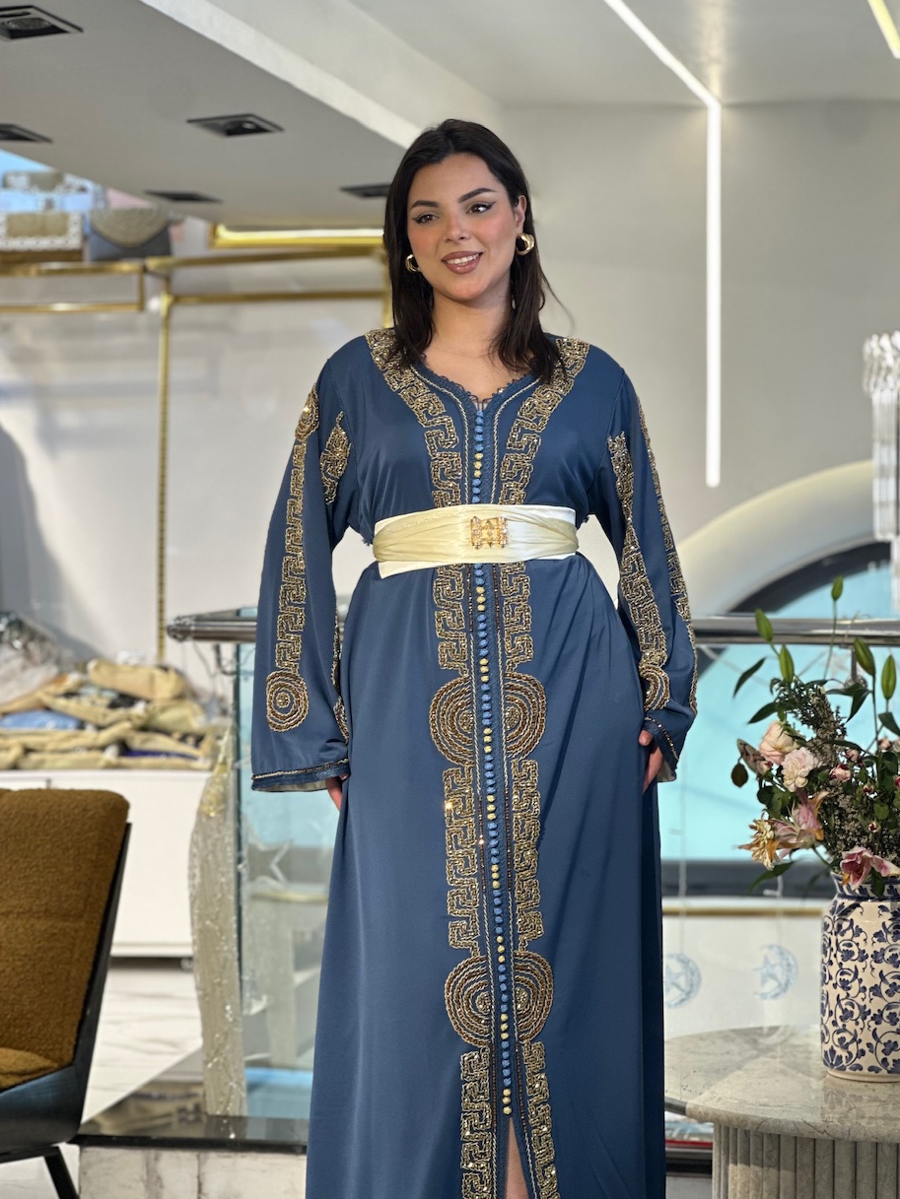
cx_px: 445
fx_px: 2807
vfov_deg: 24.1
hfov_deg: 18.2
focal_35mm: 81
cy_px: 600
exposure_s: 1/100
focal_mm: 9
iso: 80
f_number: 2.8
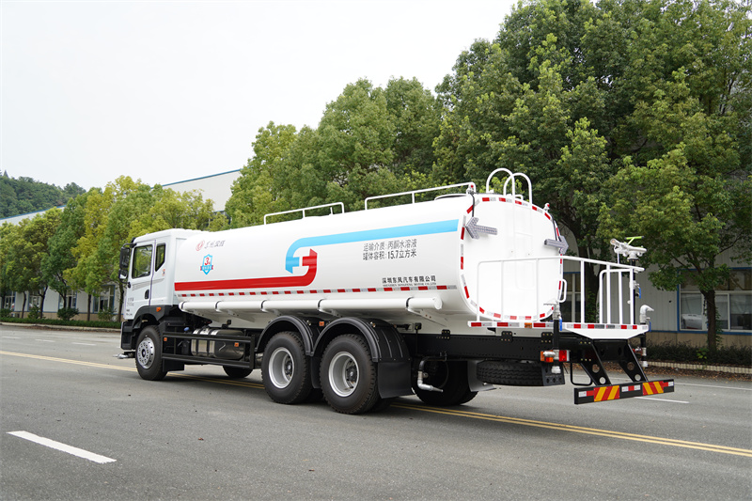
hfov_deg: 57.2
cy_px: 250
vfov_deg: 40.0
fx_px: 689
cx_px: 376
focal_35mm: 33
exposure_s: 1/800
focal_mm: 33
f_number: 3.2
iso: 100
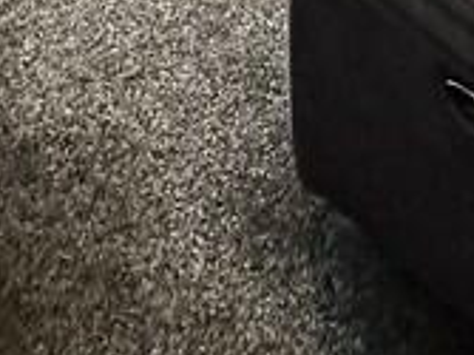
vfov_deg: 12.2
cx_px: 156
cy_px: -582
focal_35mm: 86
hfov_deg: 22.7
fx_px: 1177
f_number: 2.2
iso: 1250
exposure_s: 1/60
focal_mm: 2.22
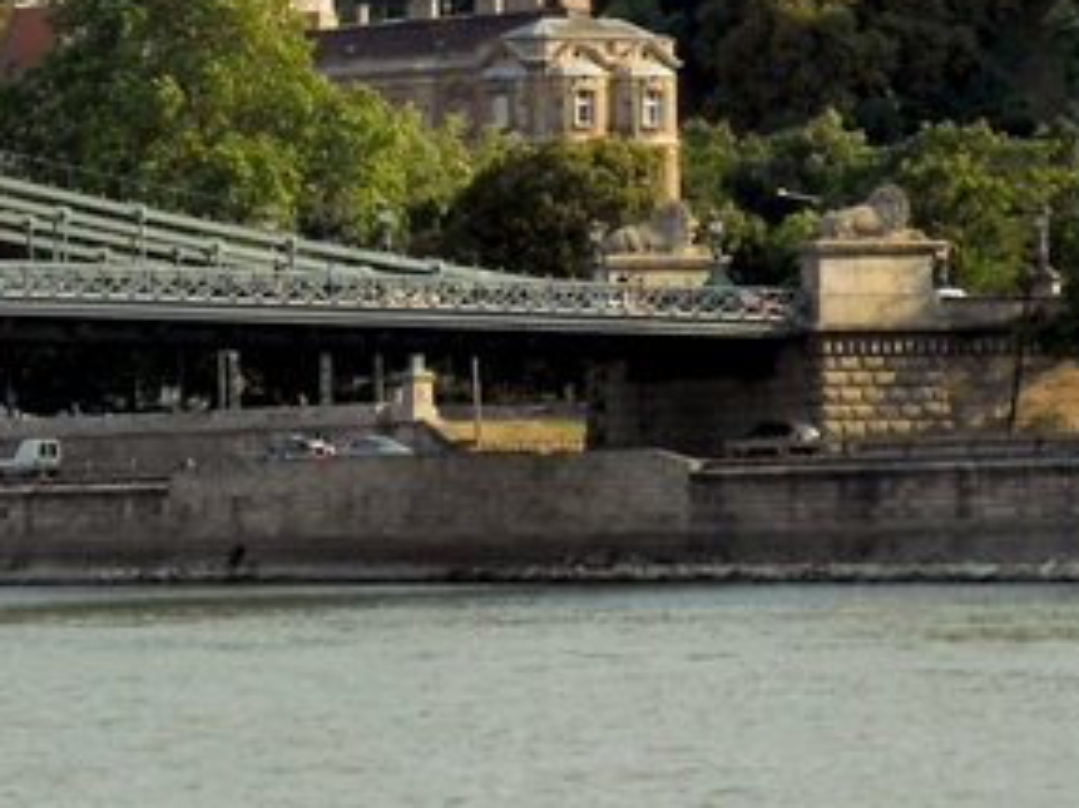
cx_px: 233
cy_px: 8
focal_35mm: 232
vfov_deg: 6.4
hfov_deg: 8.5
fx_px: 7229
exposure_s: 1/320
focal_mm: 11.7
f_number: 5.3
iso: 80
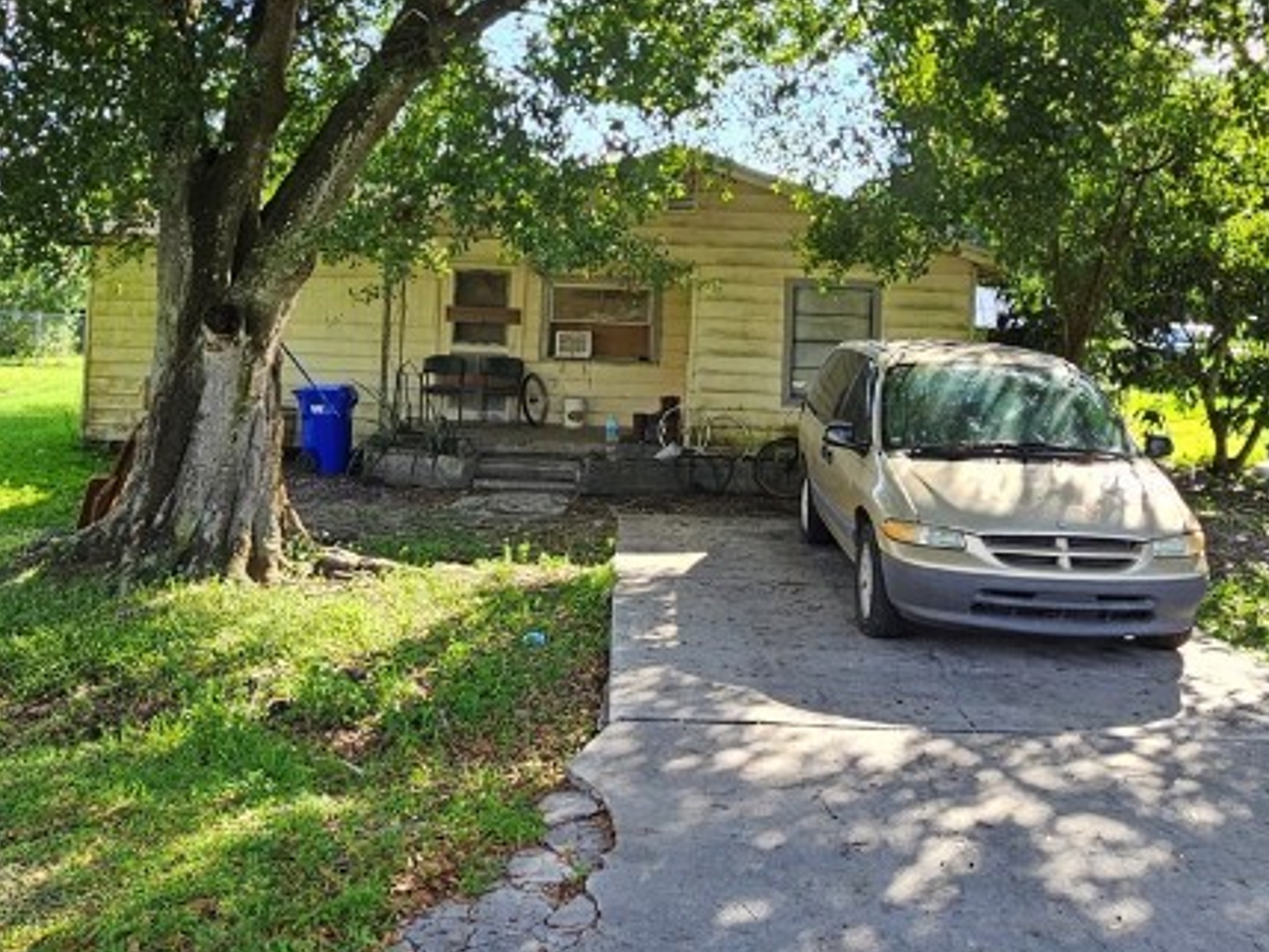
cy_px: 307
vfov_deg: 44.7
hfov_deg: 58.3
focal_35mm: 31
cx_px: 630
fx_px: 1137
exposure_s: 1/250
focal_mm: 2.2
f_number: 2.2
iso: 50
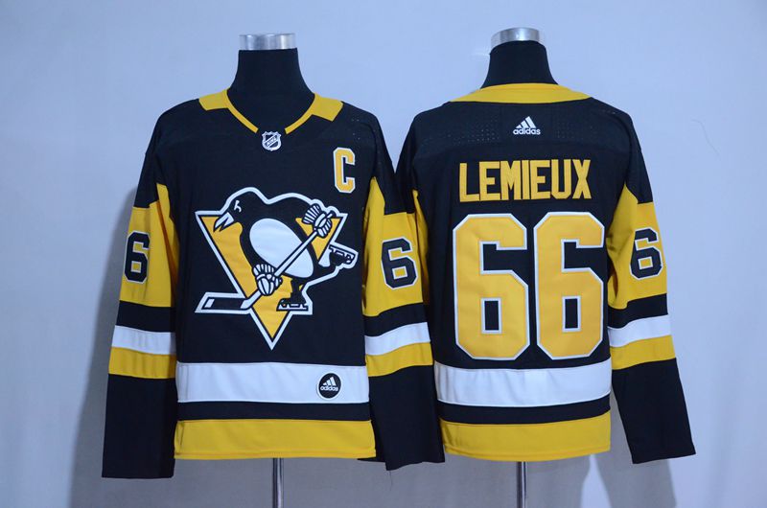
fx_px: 1340
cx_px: 384
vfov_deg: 21.5
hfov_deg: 32.0
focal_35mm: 63
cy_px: 254
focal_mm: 42
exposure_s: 1/50
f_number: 4.5
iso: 4000
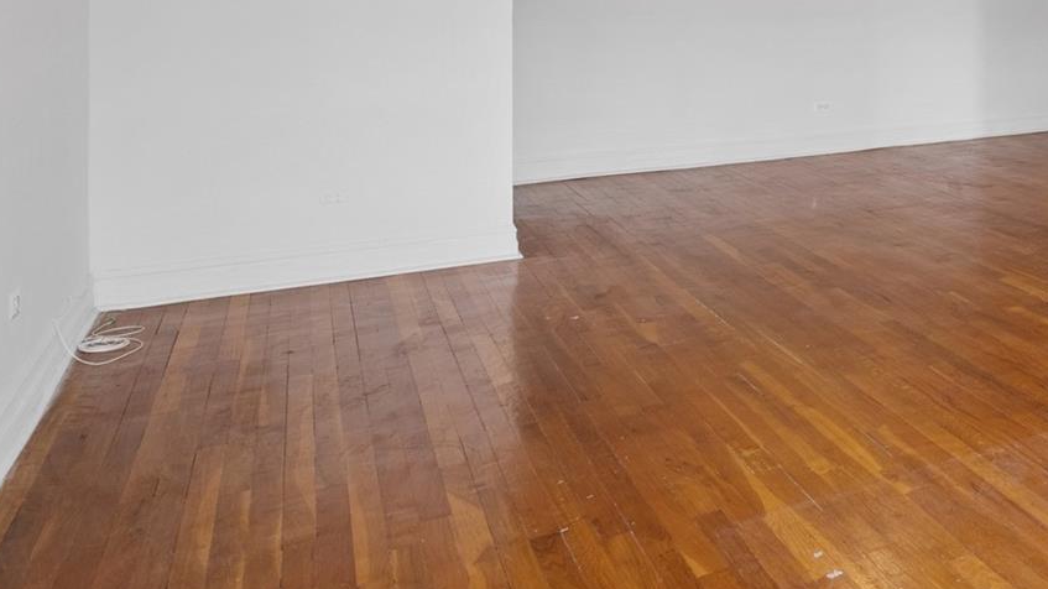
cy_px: 2
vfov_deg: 29.2
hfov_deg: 41.9
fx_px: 1056
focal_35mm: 38
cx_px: 1151
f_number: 14
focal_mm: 15
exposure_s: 1/30
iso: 640
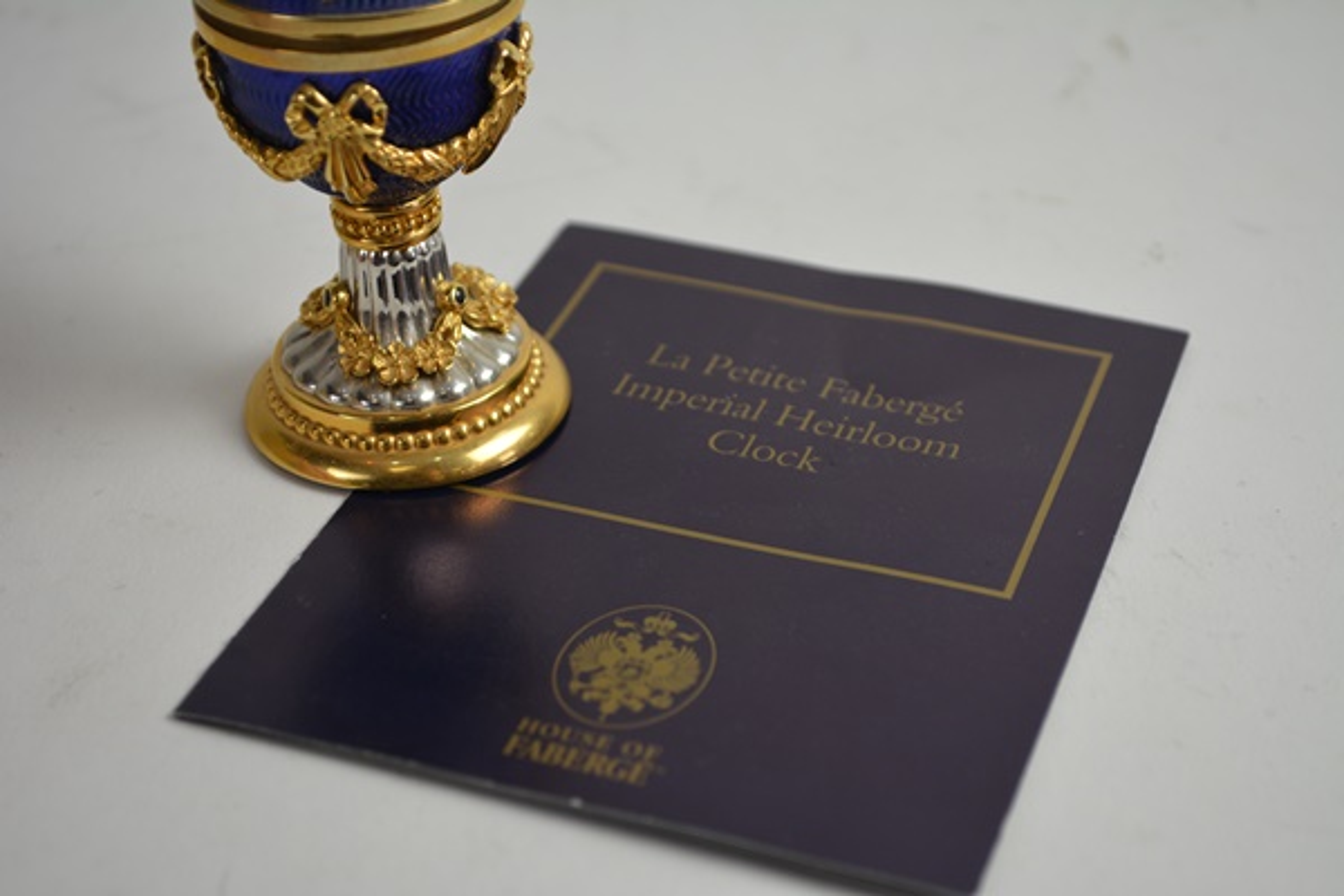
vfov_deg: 19.7
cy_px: 448
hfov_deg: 29.2
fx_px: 2576
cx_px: 672
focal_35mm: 69
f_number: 5.6
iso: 360
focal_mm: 46
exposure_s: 1/125
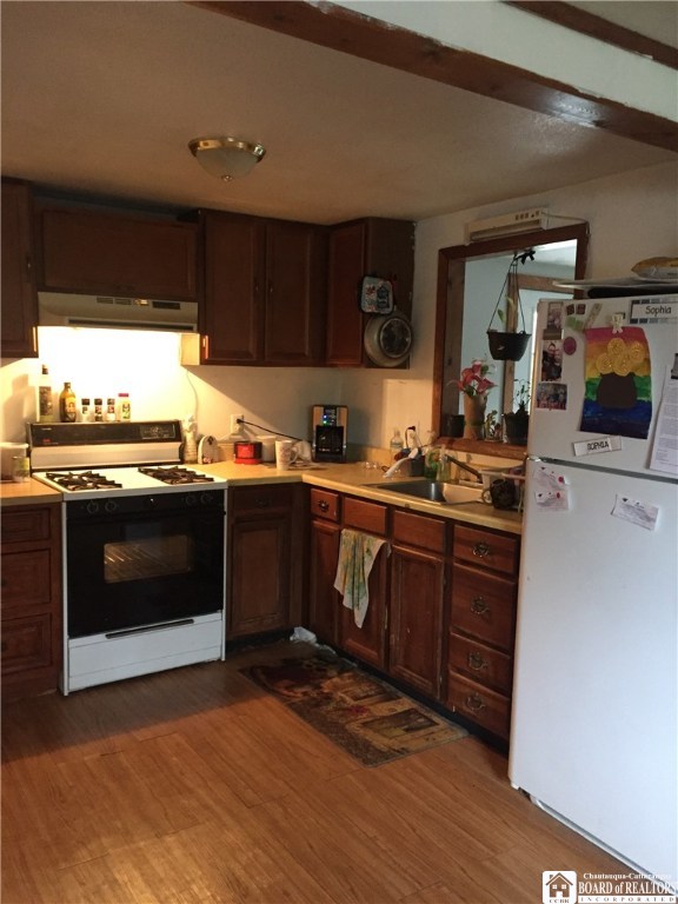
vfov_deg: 61.7
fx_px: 757
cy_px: 452
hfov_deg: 48.2
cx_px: 339
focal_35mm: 29
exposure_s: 1/20
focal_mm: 4.15
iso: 250
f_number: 2.2
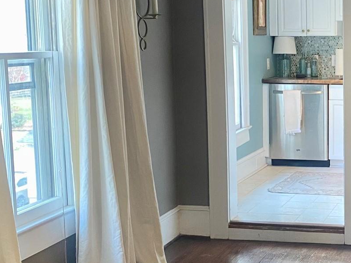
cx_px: 352
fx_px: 679
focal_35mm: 67
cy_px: 120
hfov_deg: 27.3
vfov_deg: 21.9
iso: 250
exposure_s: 1/60
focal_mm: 4.25
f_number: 1.8
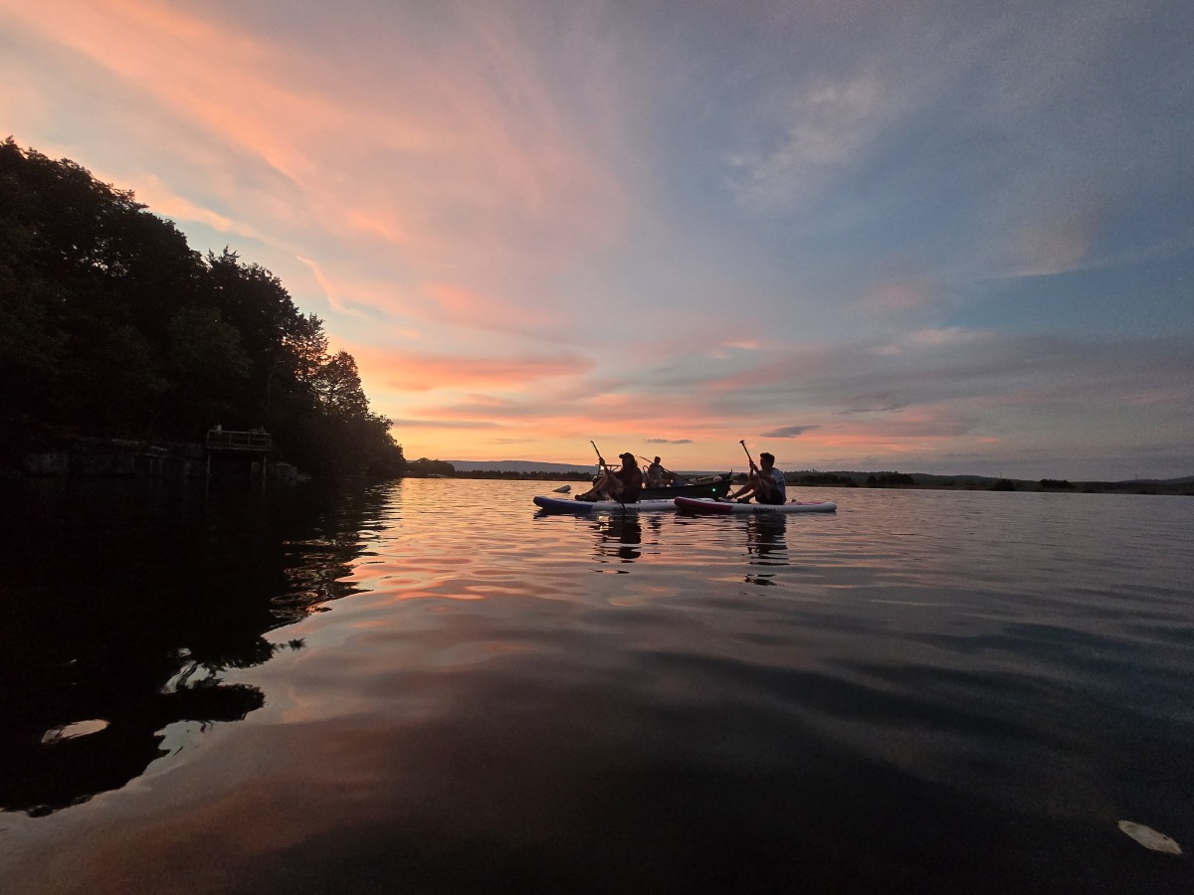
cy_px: 448
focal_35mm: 13
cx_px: 597
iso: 250
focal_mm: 2.2
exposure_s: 1/100
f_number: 2.2
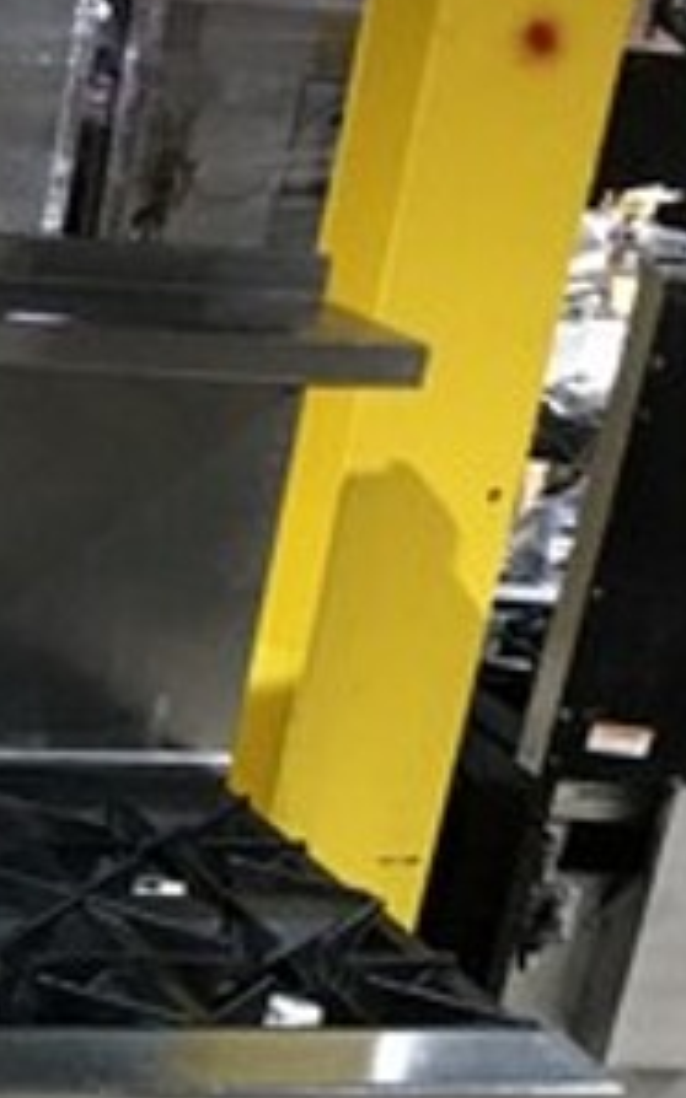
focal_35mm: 84
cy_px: 1144
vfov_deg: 23.4
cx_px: -369
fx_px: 2515
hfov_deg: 14.4
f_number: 2.2
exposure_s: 1/4
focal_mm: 4.15
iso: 125
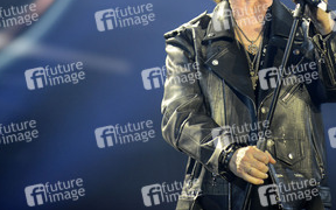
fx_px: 2921
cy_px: 47
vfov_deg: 4.1
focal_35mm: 319
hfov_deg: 6.6
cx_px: 257
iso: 1250
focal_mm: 200
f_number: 3.2
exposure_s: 1/640
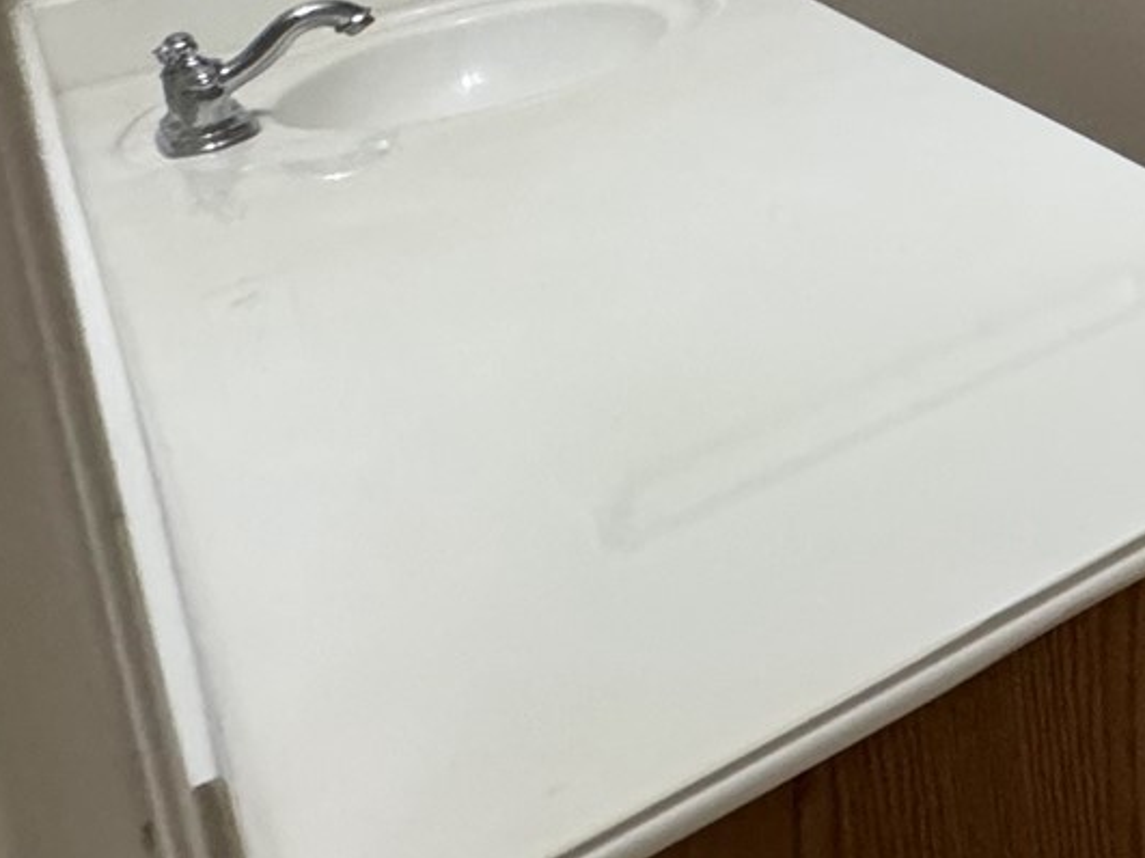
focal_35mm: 54
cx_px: 2146
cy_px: -451
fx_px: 1786
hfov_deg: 21.0
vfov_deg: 22.1
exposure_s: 1/120
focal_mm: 2.22
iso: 250
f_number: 2.2
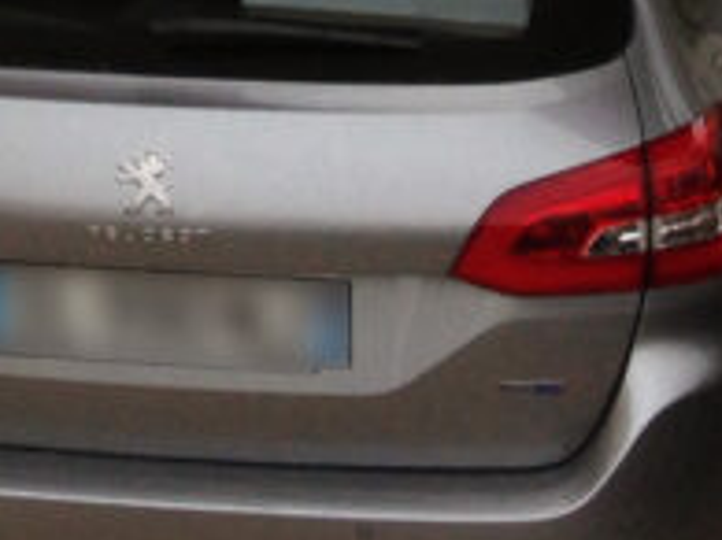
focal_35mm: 198
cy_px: -873
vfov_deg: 7.0
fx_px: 4127
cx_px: -148
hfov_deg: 9.8
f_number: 2.4
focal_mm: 4.12
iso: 50
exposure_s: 1/60
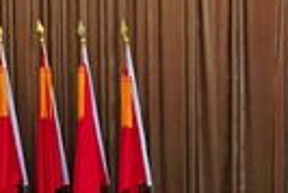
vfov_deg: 5.7
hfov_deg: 8.6
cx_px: 282
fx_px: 1914
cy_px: 336
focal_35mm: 239
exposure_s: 1/125
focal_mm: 53
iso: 1600
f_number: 4
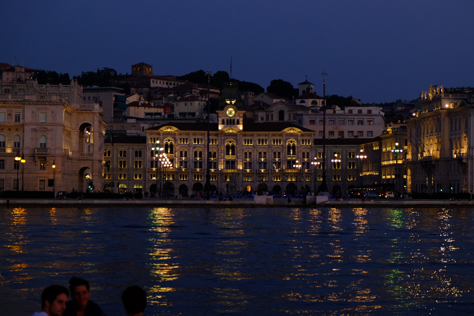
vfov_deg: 14.1
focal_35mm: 97
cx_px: 273
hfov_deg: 21.0
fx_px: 1277
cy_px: 143
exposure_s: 1/80
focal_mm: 55
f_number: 4
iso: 800
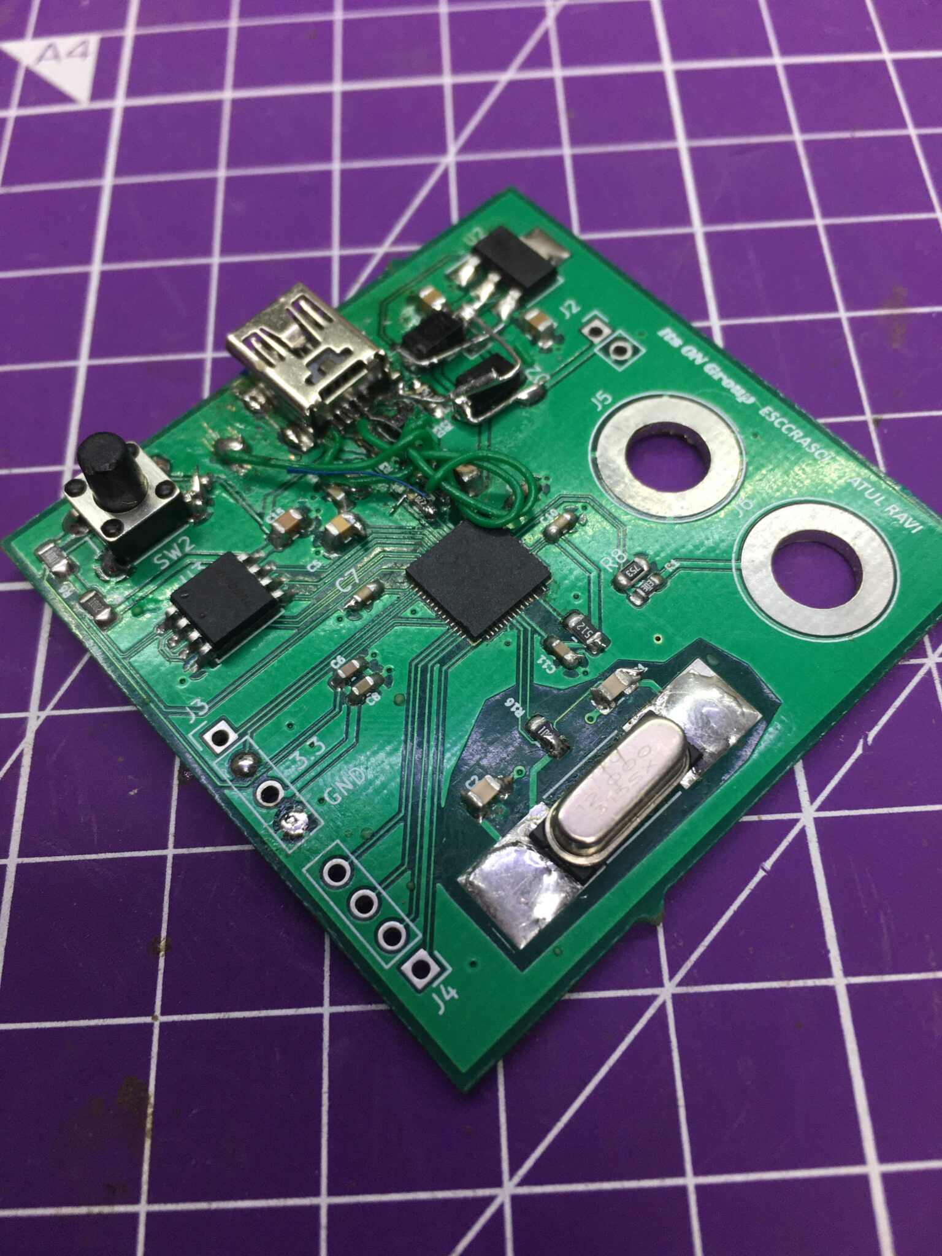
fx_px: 1052
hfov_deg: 48.2
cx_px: 471
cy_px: 628
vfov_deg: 61.7
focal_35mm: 29
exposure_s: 1/33
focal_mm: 4.15
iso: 50
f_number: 2.2
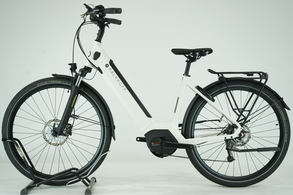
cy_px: 98
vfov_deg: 25.1
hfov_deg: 36.9
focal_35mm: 54
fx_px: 439
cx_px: 146
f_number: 5.6
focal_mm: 54
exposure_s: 1/200
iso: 1250
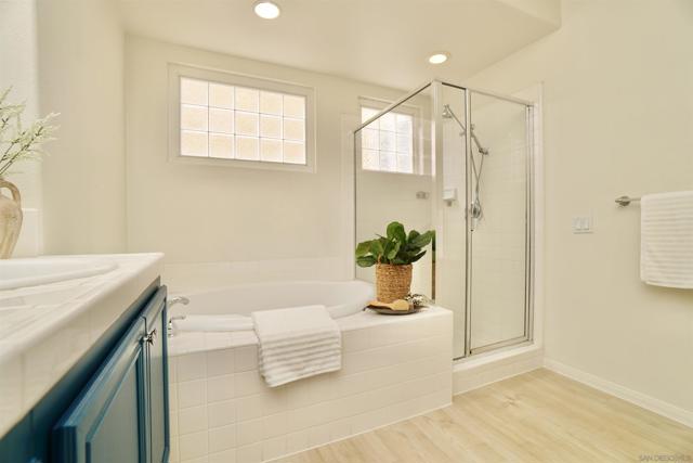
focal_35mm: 15
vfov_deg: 77.4
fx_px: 289
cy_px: 232
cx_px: 346
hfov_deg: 100.4
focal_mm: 10
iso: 100
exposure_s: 1/160
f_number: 4
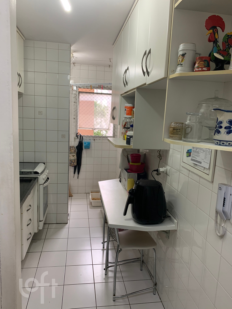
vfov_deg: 67.3
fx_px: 232
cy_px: 154
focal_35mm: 26
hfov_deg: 53.1
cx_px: 116
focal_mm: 4.25
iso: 80
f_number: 1.8
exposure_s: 1/60
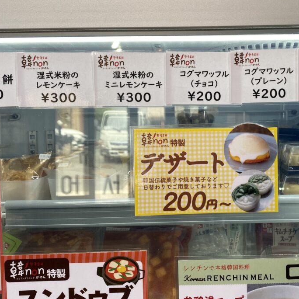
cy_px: 144
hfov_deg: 38.8
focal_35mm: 43
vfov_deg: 39.2
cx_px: 197
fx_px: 420
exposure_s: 1/120
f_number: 1.8
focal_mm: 4.25
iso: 40
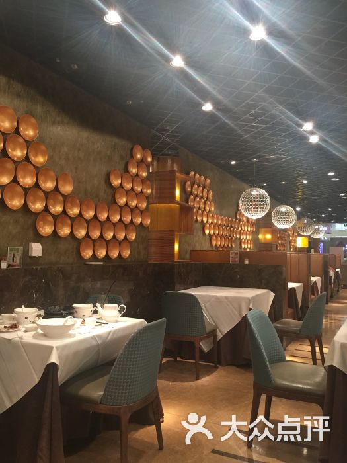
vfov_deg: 61.7
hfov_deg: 48.2
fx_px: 388
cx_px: 174
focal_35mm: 29
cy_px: 232
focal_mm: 4.15
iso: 100
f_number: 2.2
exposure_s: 1/17
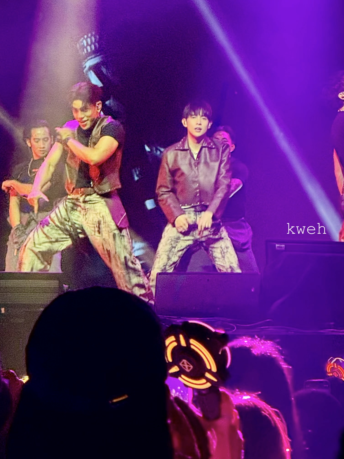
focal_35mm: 241
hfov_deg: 6.2
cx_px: 301
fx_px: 3193
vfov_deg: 8.2
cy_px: 29
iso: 200
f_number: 2.8
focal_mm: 15.66
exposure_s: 1/52
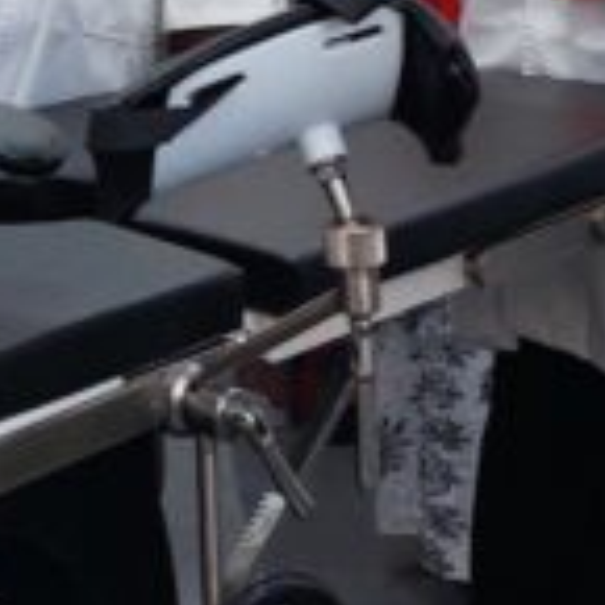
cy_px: -513
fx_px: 2215
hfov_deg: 15.5
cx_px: 217
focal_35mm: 112
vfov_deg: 13.7
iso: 100
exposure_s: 1/50
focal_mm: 5.23
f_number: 1.8
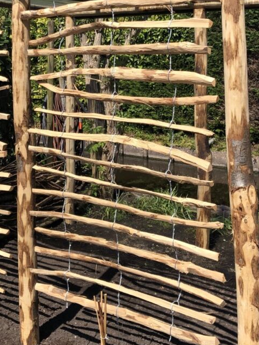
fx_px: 579
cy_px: 103
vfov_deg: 32.8
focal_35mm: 58
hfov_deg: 25.2
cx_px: 111
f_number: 1.8
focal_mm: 4
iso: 20
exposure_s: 1/1715
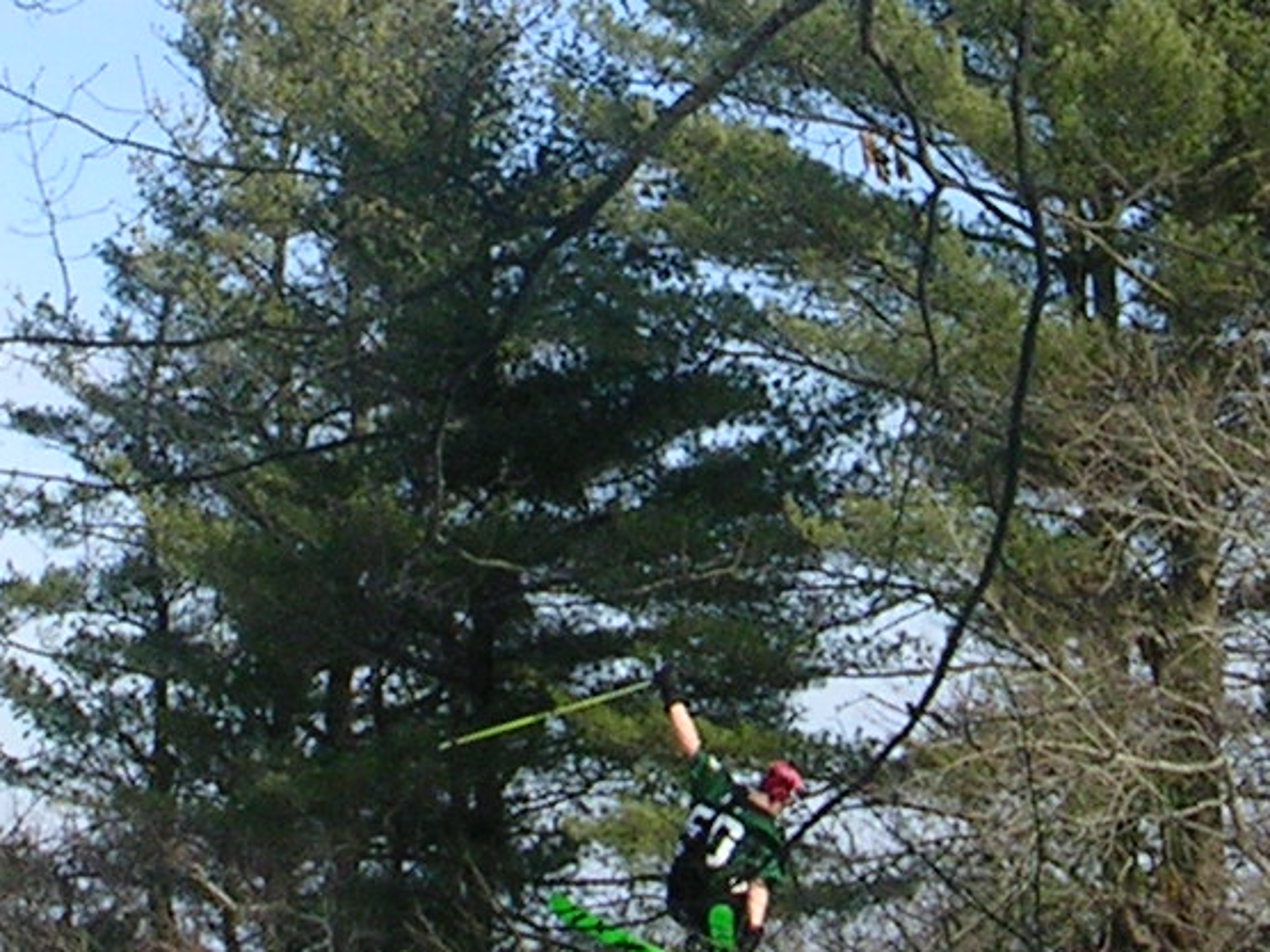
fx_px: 5136
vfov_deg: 10.5
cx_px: 576
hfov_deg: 14.1
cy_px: -91
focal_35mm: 140
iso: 71
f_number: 5.6
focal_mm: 5.8
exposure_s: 1/364
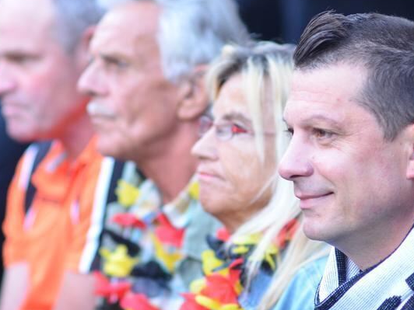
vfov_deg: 6.5
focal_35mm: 230
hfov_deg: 8.6
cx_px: 216
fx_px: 2750
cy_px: 158
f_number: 2.8
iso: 800
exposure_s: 1/100
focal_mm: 85
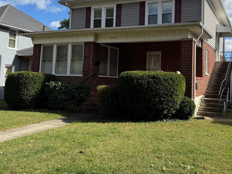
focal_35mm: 36
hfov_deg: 50.1
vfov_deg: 39.3
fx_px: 241
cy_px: 62
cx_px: 161
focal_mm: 6.76
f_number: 1.78
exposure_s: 1/3759
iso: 100
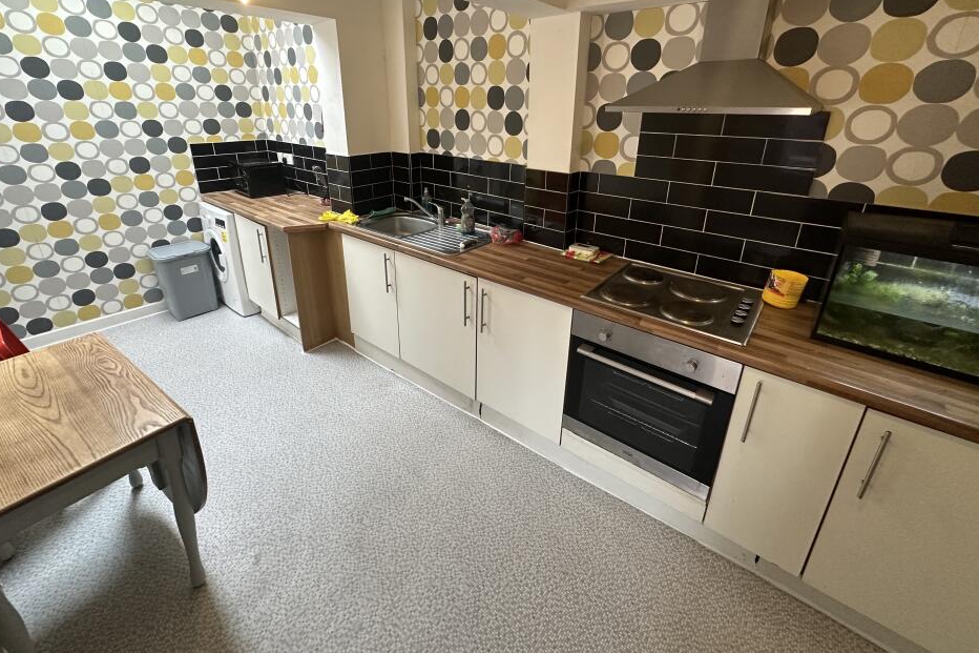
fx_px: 435
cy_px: 260
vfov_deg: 72.9
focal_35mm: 16
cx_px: 478
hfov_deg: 96.7
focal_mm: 2.22
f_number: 2.2
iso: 320
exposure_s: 1/100
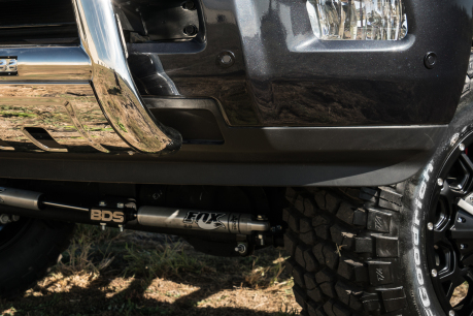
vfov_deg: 19.7
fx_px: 893
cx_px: 79
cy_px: 51
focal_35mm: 68
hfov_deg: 28.9
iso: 160
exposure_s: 1/60
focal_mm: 39
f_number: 8
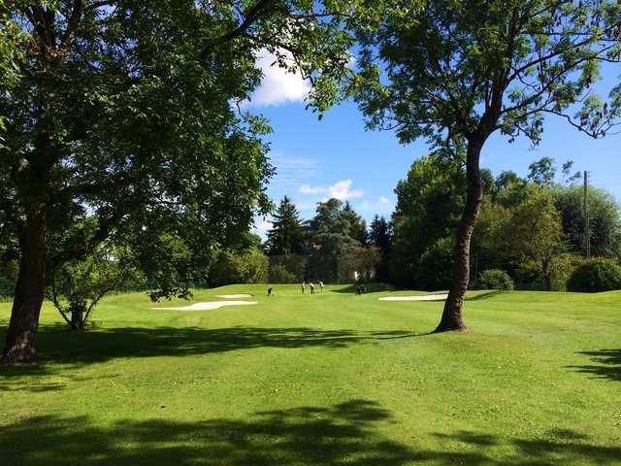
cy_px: 233
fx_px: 538
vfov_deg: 46.8
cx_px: 310
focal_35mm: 30
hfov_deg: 60.0
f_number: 2.2
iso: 32
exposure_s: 1/1325
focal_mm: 4.12
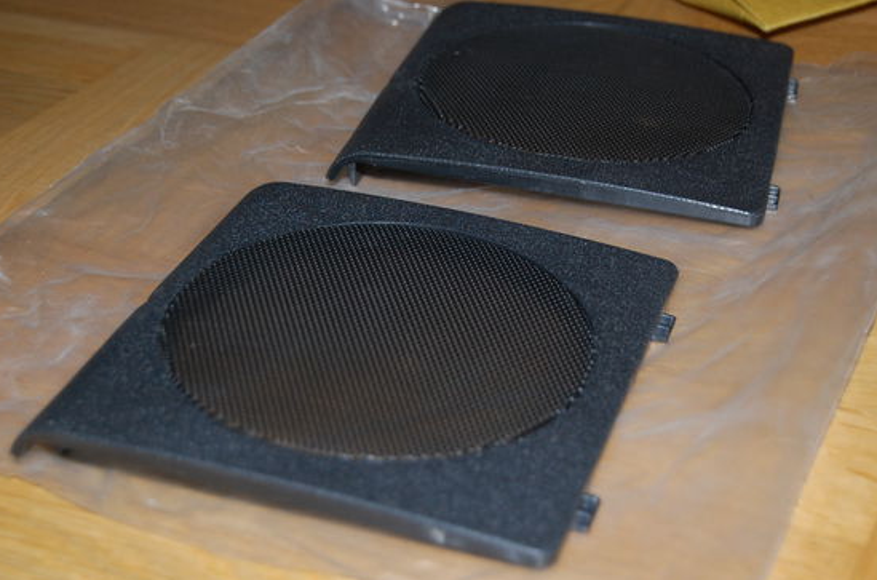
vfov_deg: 19.3
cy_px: 275
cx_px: 446
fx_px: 1701
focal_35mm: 70
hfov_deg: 28.9
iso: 400
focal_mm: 40
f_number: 5
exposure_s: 1/60
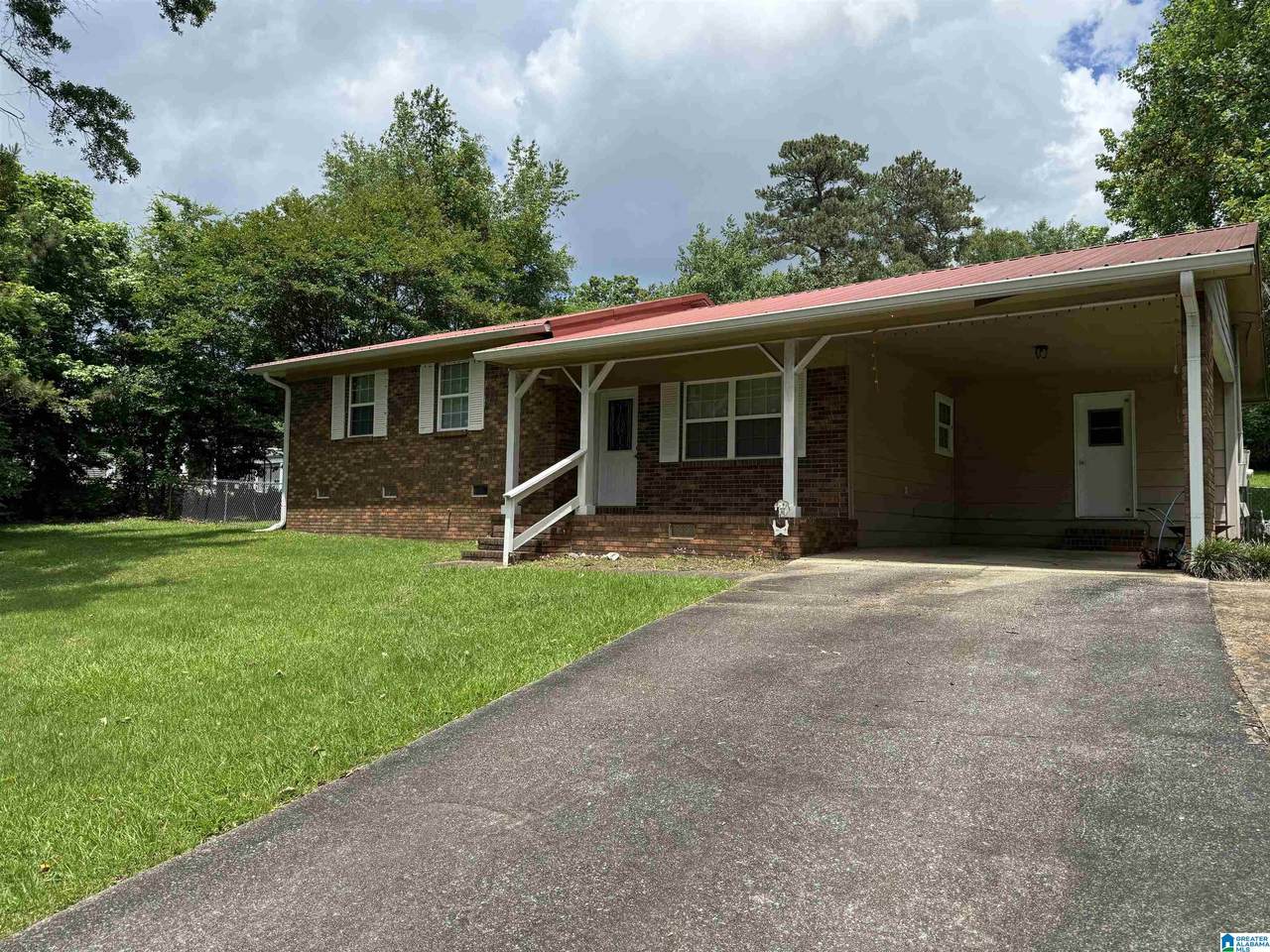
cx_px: 635
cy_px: 476
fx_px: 881
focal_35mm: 24
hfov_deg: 71.6
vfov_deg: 56.8
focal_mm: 6.76
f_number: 1.78
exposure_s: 1/2959
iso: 80
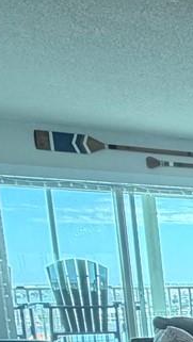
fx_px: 690
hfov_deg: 11.4
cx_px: 537
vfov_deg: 25.4
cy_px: 396
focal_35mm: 76
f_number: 2.2
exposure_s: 1/60
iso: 200
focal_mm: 2.22
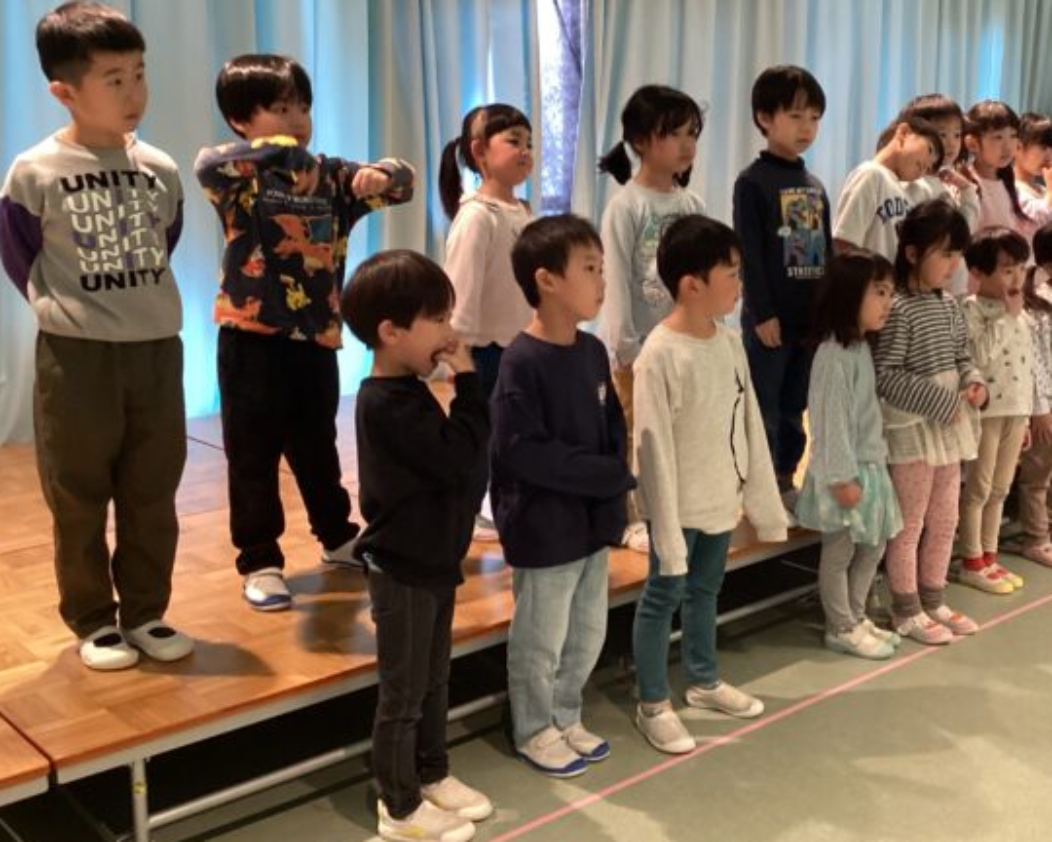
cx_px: 672
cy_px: 372
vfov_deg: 34.9
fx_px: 1339
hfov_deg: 42.5
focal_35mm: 43
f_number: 2.4
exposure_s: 1/50
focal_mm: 3.3
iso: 250
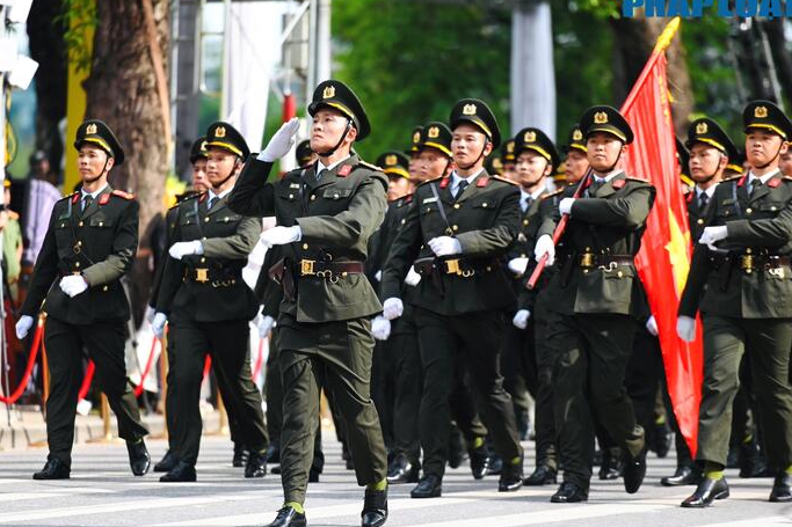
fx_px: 5278
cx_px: 340
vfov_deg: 5.7
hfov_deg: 8.6
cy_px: 265
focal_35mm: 240
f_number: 2.8
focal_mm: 200
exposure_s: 1/4000
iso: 500
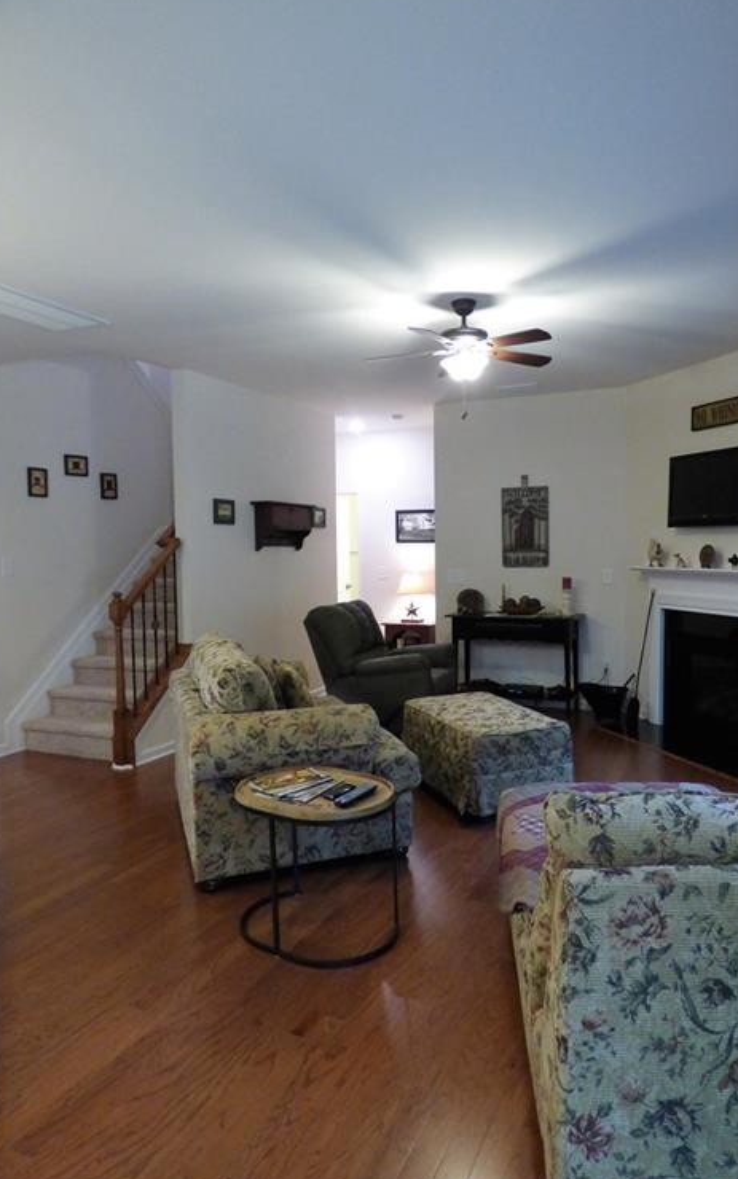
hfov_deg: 54.9
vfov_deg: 79.6
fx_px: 707
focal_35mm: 22
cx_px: 422
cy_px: 590
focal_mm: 3.58
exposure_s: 1/20
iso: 400
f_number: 2.8
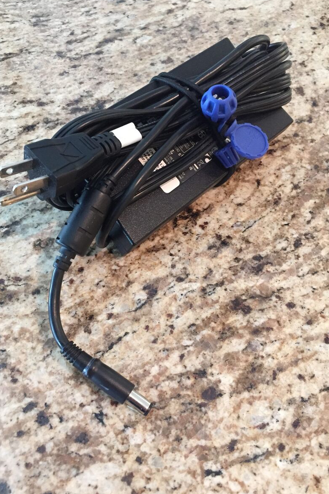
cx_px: 156
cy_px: 248
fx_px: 425
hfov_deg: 42.3
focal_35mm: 31
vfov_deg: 60.3
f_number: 2.2
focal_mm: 4.15
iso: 250
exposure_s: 1/30
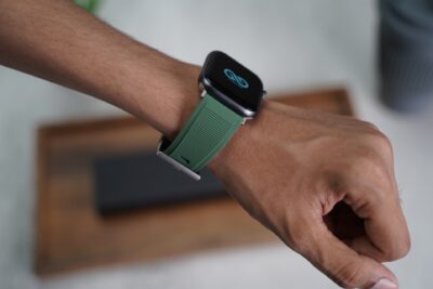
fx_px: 674
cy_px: 144
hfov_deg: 35.6
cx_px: 216
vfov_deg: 24.2
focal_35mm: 56
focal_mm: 56
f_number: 2.8
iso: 1000
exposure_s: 1/320
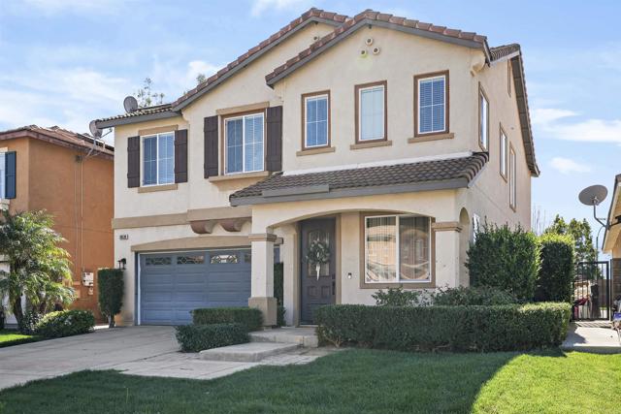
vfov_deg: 41.1
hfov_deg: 58.7
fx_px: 552
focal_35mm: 32
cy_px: 207
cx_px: 310
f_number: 10
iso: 100
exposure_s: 1/125
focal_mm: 32
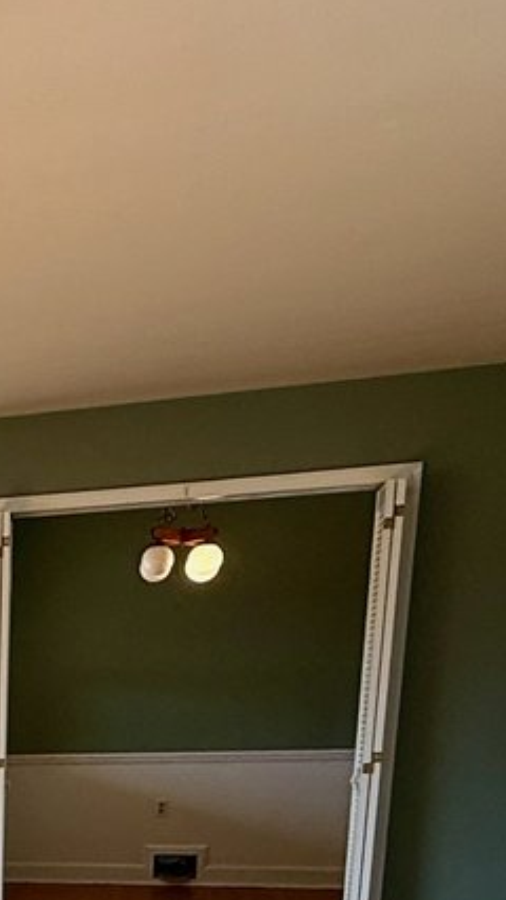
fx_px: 1289
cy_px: 981
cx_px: -387
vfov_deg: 33.7
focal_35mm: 54
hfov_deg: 18.0
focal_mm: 2.22
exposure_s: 1/142
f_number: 2.2
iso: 64
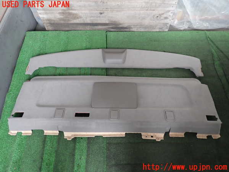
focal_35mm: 25
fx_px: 165
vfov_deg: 54.9
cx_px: 114
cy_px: 86
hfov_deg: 69.4
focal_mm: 4.5
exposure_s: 1/60
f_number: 2
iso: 200
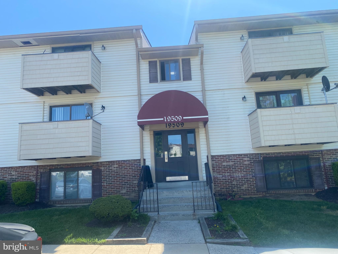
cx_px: 169
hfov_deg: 67.3
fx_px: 254
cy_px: 127
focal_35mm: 26
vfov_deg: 53.1
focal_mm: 4.25
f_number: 1.8
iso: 32
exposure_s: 1/1063
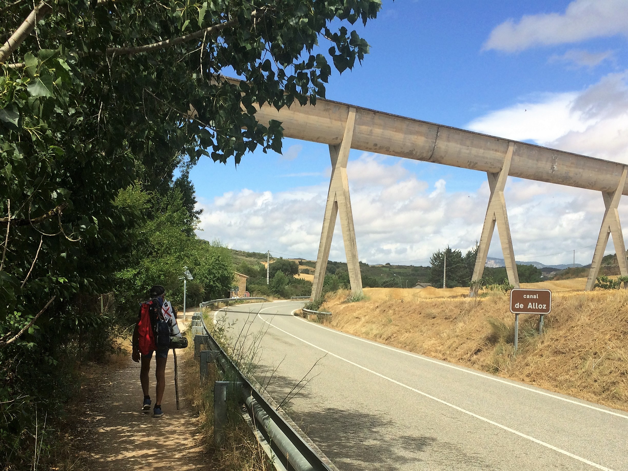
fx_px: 526
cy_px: 236
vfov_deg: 48.2
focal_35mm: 29
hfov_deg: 61.7
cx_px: 314
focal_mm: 4.15
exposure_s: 1/2053
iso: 32
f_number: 2.2
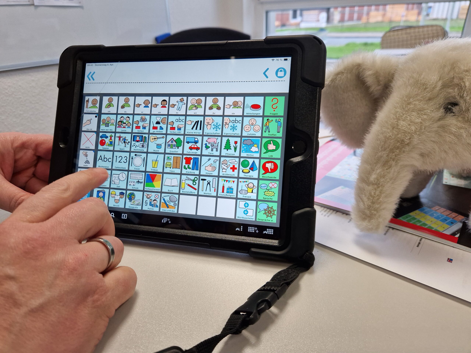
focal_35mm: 23
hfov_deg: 73.9
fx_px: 313
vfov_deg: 58.9
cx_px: 236
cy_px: 176
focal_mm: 5.4
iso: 80
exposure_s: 1/180
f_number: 1.8
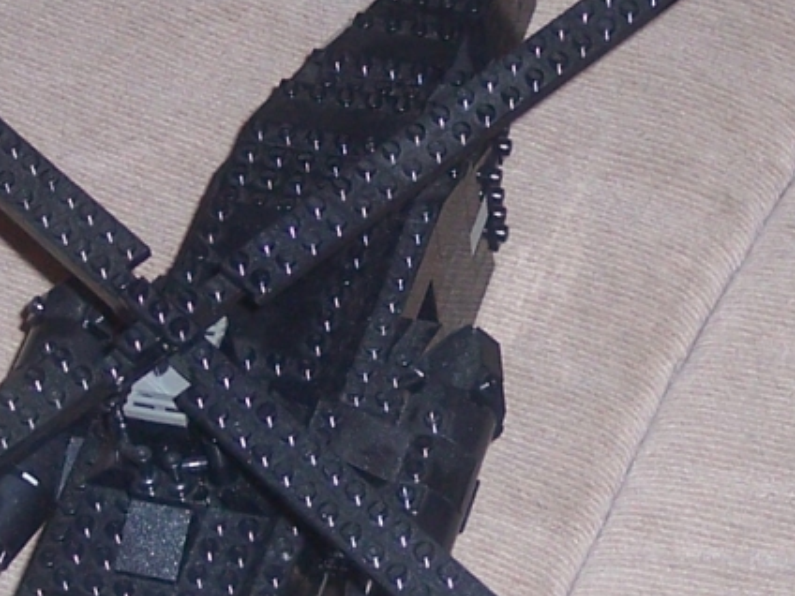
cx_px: 446
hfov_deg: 13.4
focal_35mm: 147
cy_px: 296
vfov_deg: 10.1
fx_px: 3376
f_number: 2.8
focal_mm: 8
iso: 100
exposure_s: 1/60
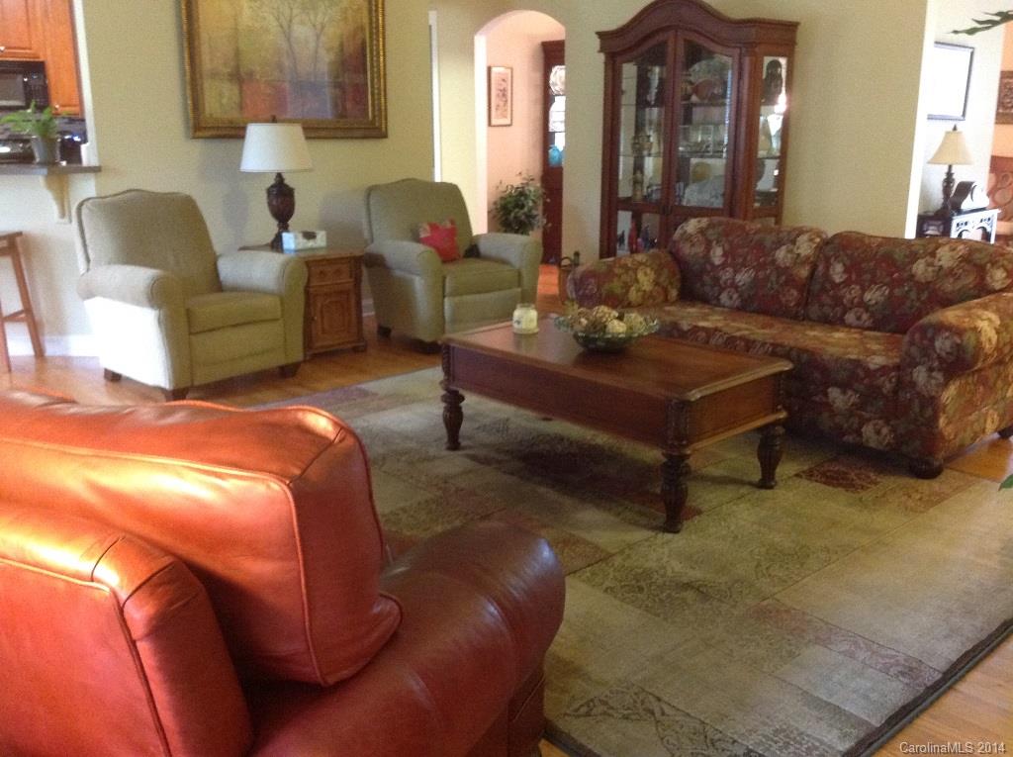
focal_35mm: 35
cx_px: 506
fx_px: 1023
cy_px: 378
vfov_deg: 40.6
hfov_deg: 52.7
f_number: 2.4
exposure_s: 1/15
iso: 500
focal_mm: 4.28
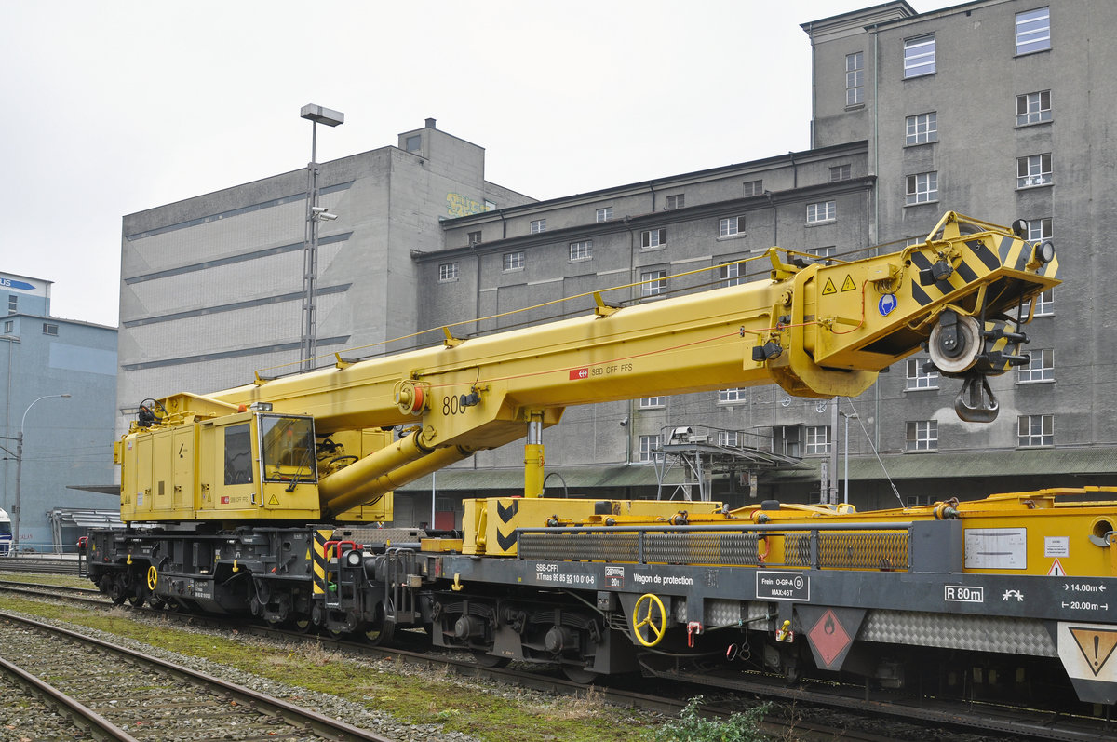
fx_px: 1116
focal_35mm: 36
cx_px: 558
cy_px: 371
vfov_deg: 36.8
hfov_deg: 53.2
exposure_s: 1/200
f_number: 7.1
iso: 320
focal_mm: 24
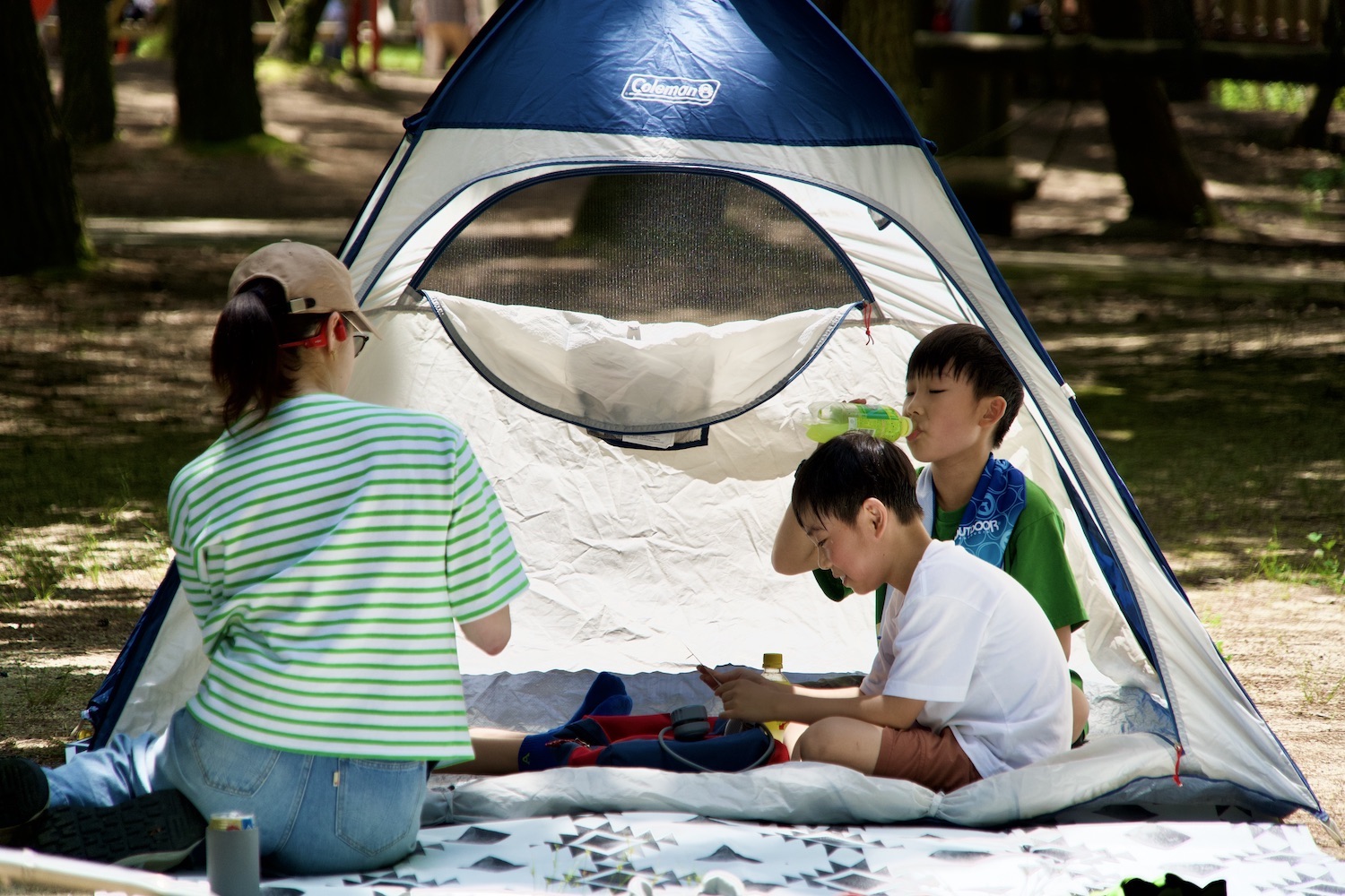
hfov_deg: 10.2
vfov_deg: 6.8
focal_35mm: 201
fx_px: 7509
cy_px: 448
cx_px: 672
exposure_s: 1/1000
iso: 400
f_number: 6.3
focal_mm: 201
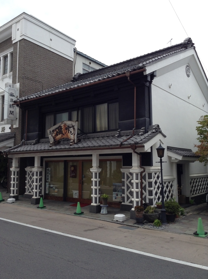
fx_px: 265
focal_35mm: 33
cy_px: 140
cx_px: 104
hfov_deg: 42.8
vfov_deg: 55.4
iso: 25
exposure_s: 1/557
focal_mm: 3.3
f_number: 2.4
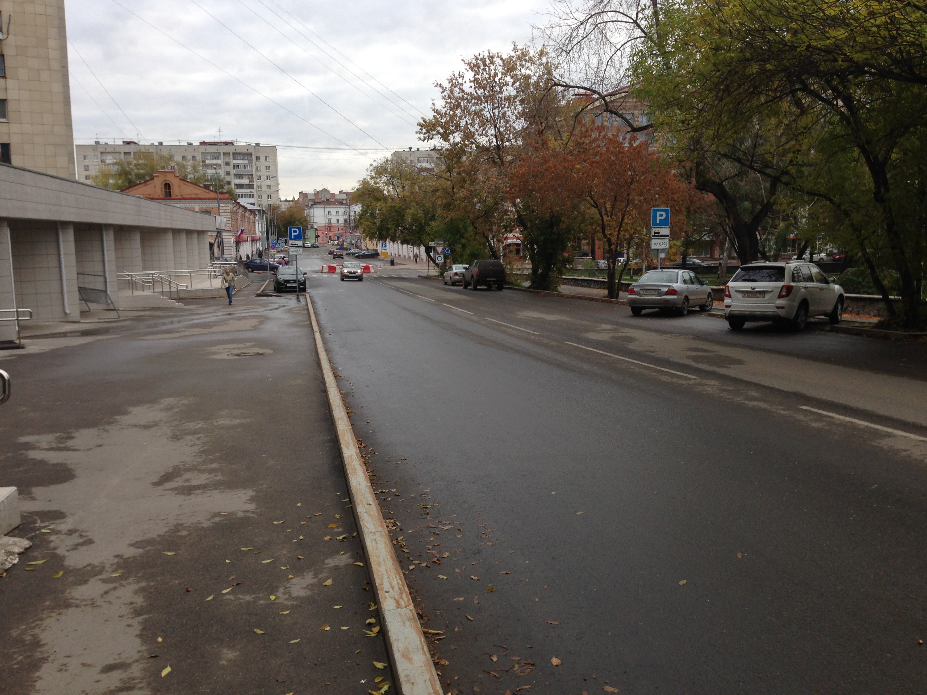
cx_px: 464
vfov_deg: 42.9
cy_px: 348
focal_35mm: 33
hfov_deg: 55.4
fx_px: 884
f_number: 2.4
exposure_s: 1/213
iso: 50
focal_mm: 4.12
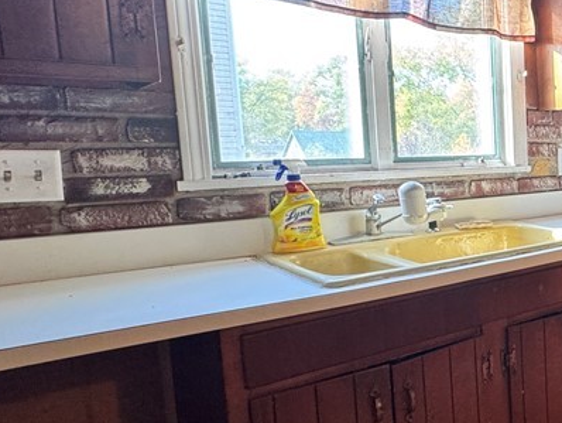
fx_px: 585
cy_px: 209
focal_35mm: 36
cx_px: 685
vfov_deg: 39.7
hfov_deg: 37.6
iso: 200
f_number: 2.2
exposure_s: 1/60
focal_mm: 2.22
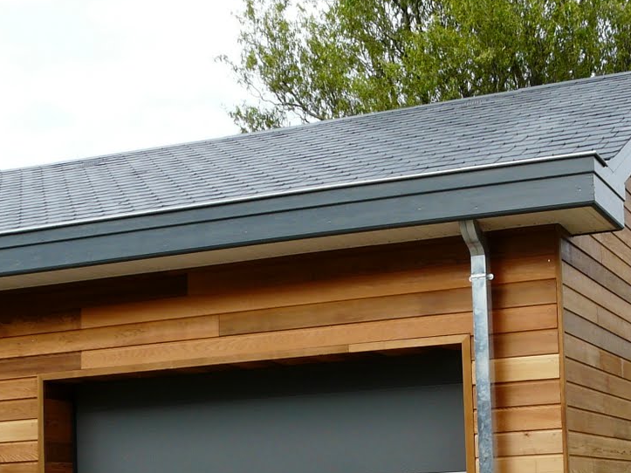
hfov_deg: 30.0
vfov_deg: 23.0
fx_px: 1130
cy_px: 427
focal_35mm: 62
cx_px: 554
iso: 100
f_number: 4.5
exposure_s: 1/200
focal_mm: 4.6
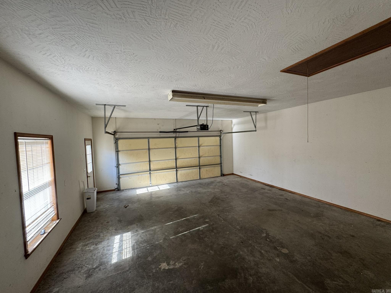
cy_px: 146
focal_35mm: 14
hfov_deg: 102.1
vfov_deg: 85.7
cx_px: 196
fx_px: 158
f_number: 2.2
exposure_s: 1/99
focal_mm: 2.22
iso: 100
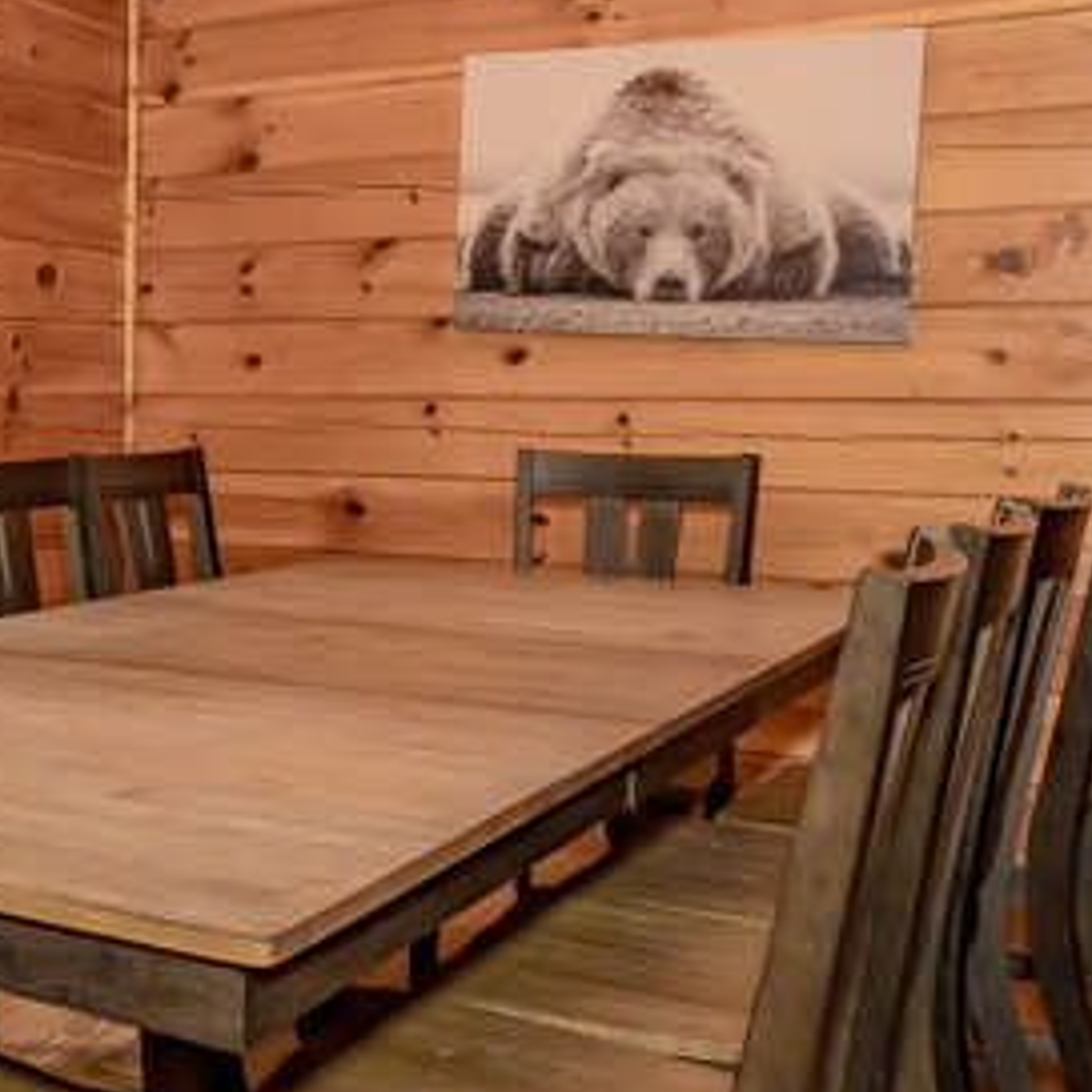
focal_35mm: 48
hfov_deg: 31.6
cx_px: -92
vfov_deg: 35.1
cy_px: 397
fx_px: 1713
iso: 1250
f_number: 8
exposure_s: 1/200
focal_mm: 20
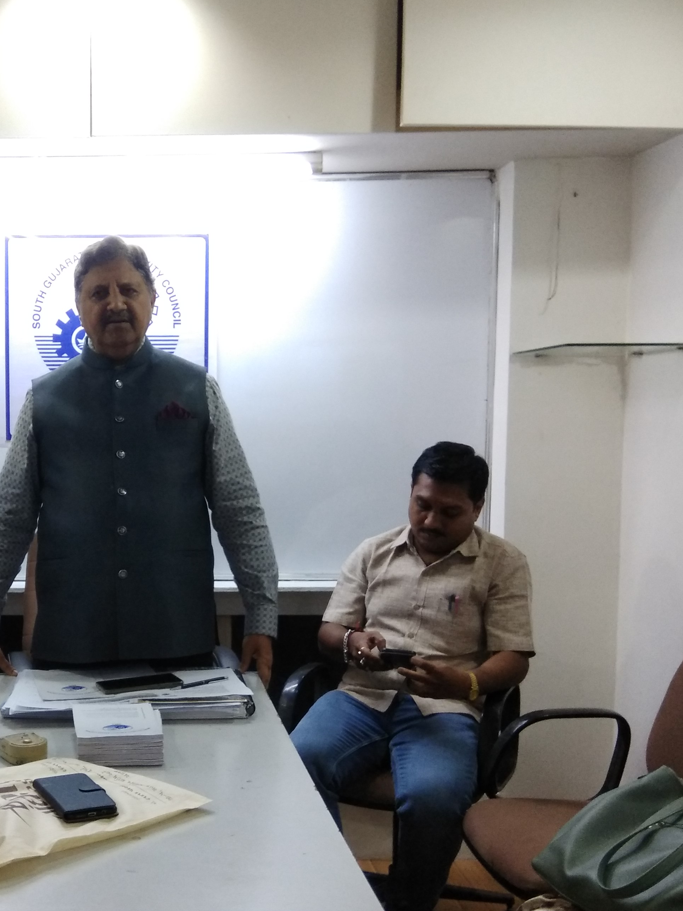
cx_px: 107
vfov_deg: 53.9
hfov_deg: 39.6
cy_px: 497
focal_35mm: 34
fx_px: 894
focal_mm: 3.57
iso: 500
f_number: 2
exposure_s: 1/25
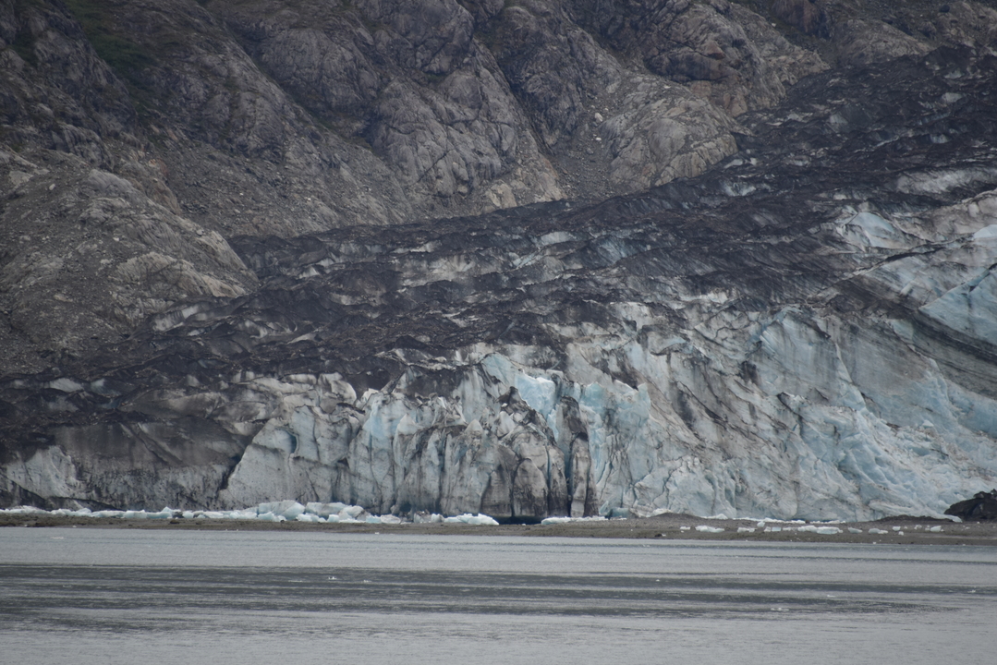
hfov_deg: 5.8
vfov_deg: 3.9
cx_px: 488
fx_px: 9861
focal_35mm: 356
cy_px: 296
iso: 280
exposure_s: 1/640
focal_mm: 300
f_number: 5.6
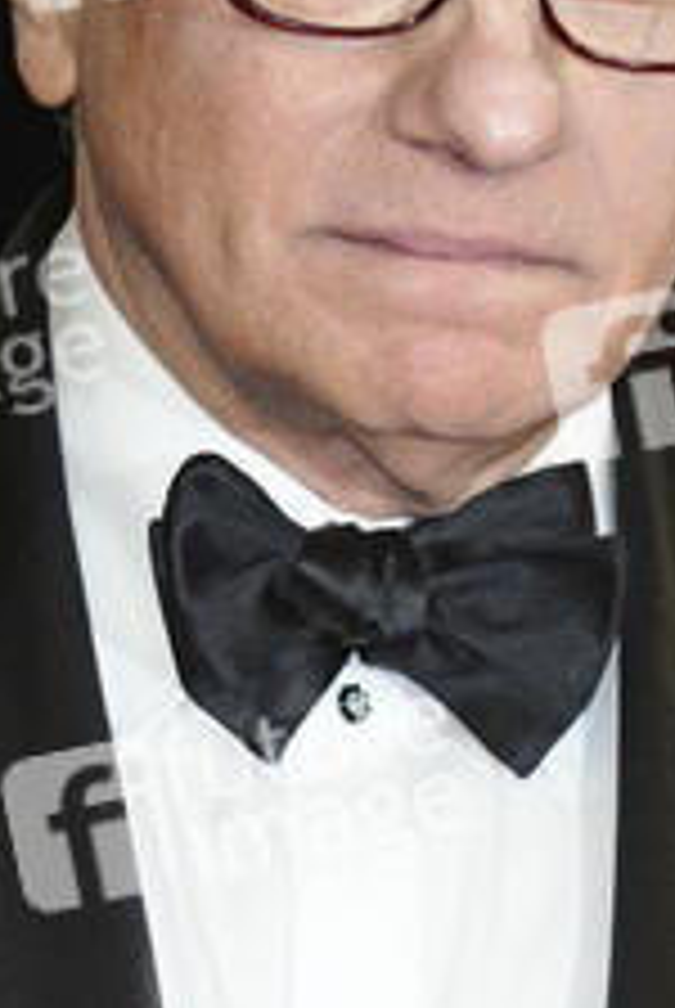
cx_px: 367
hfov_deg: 3.1
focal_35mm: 442
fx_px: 12389
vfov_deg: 4.7
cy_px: 130
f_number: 4.5
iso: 320
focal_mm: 165
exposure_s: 1/250
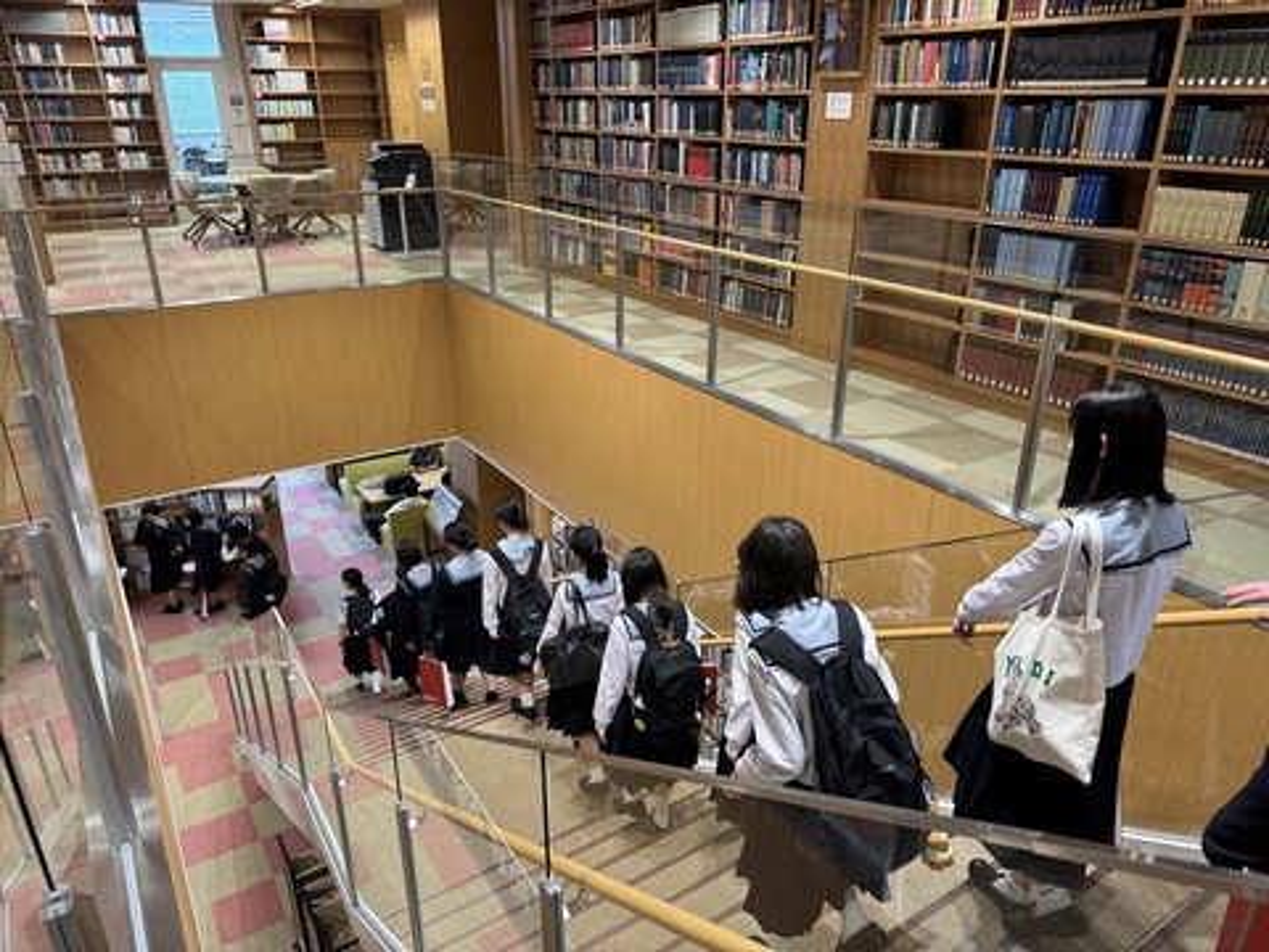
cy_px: 476
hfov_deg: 71.6
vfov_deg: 56.8
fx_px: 880
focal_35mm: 24
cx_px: 634
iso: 160
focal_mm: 6.76
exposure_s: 1/121
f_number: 1.78
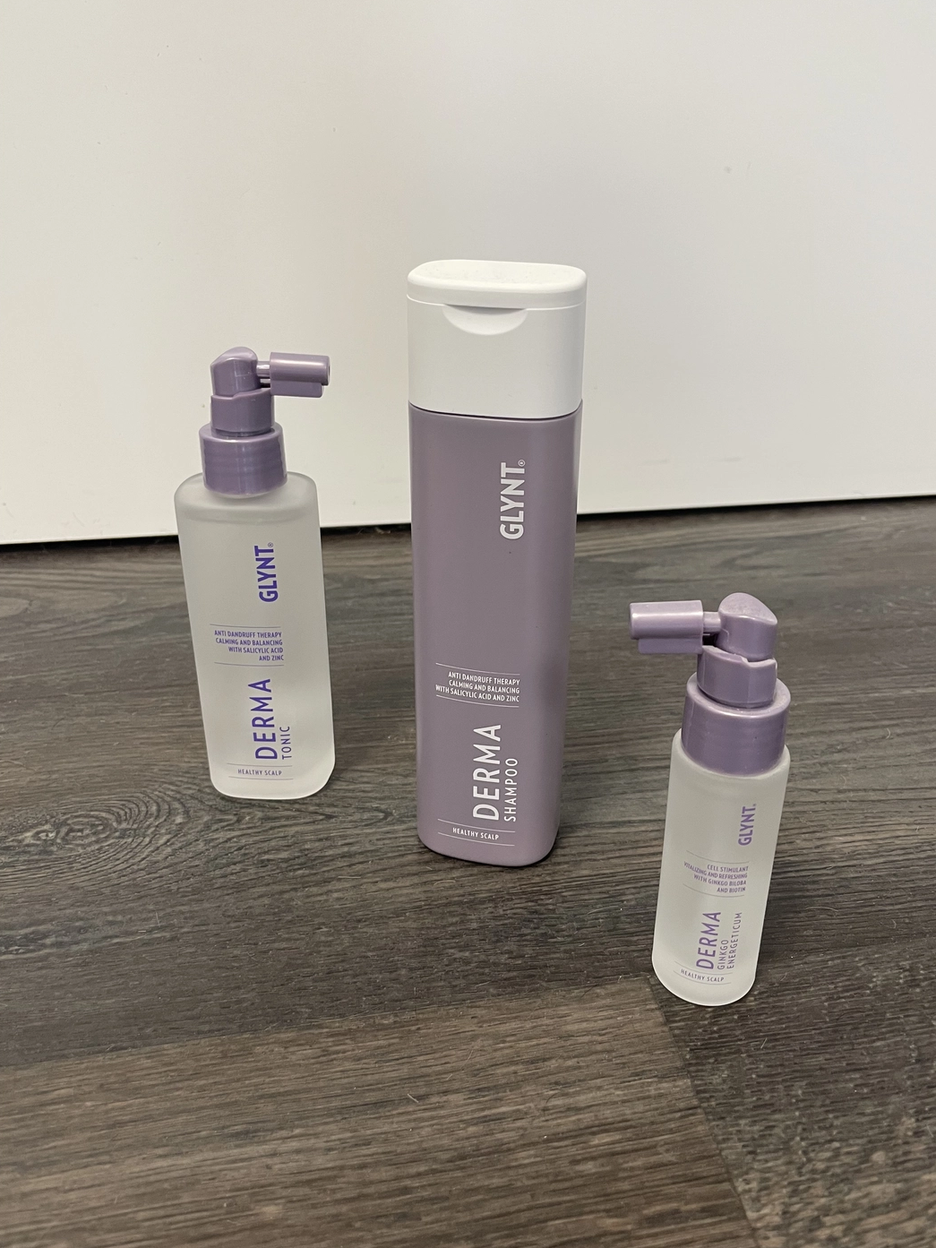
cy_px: 605
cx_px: 501
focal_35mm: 28
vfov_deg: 63.4
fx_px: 1009
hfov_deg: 49.7
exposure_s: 1/50
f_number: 1.6
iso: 100
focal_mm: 4.2
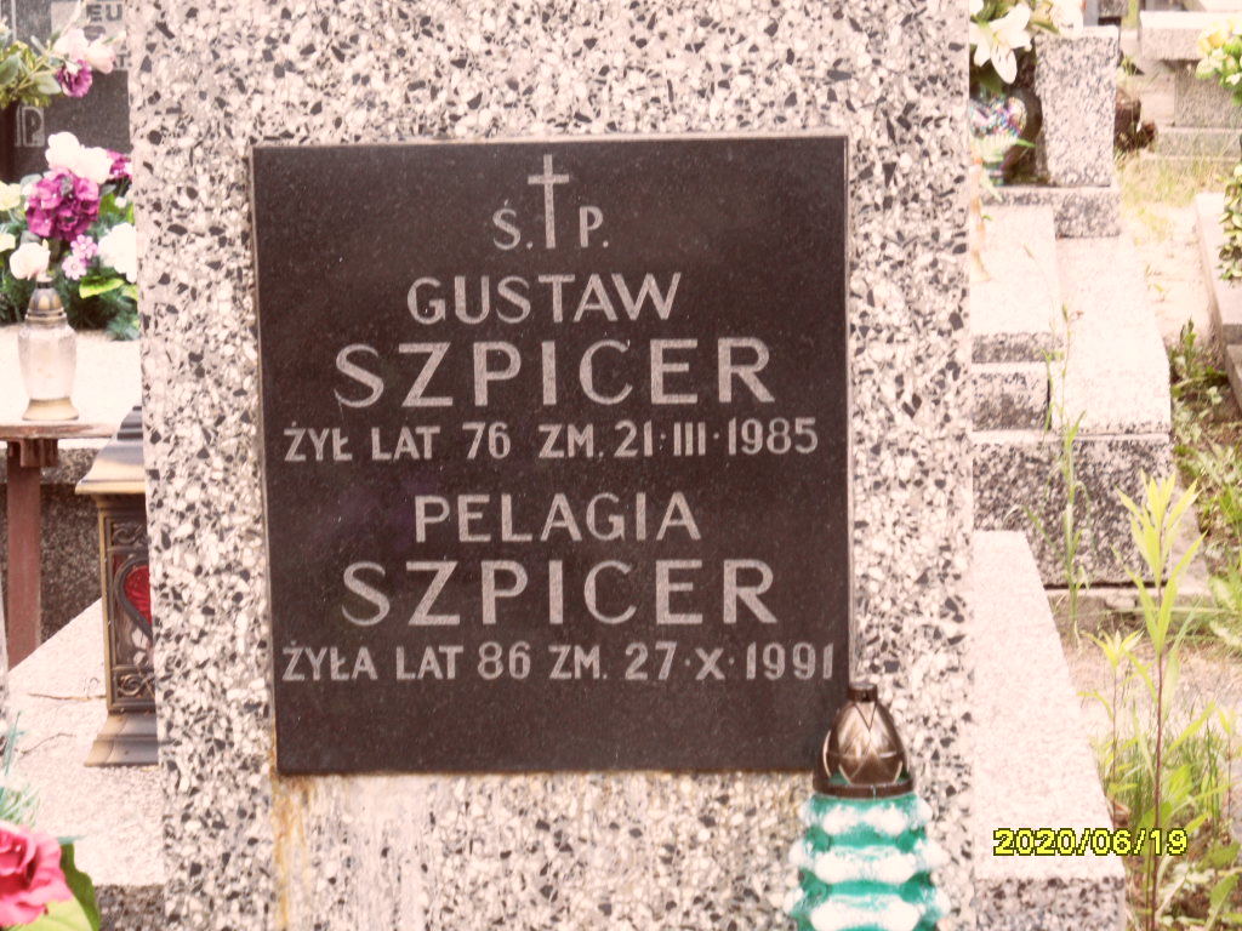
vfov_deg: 12.3
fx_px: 4306
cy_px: 466
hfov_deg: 16.4
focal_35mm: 120
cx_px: 621
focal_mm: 20
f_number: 4.4
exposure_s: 1/60
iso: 100
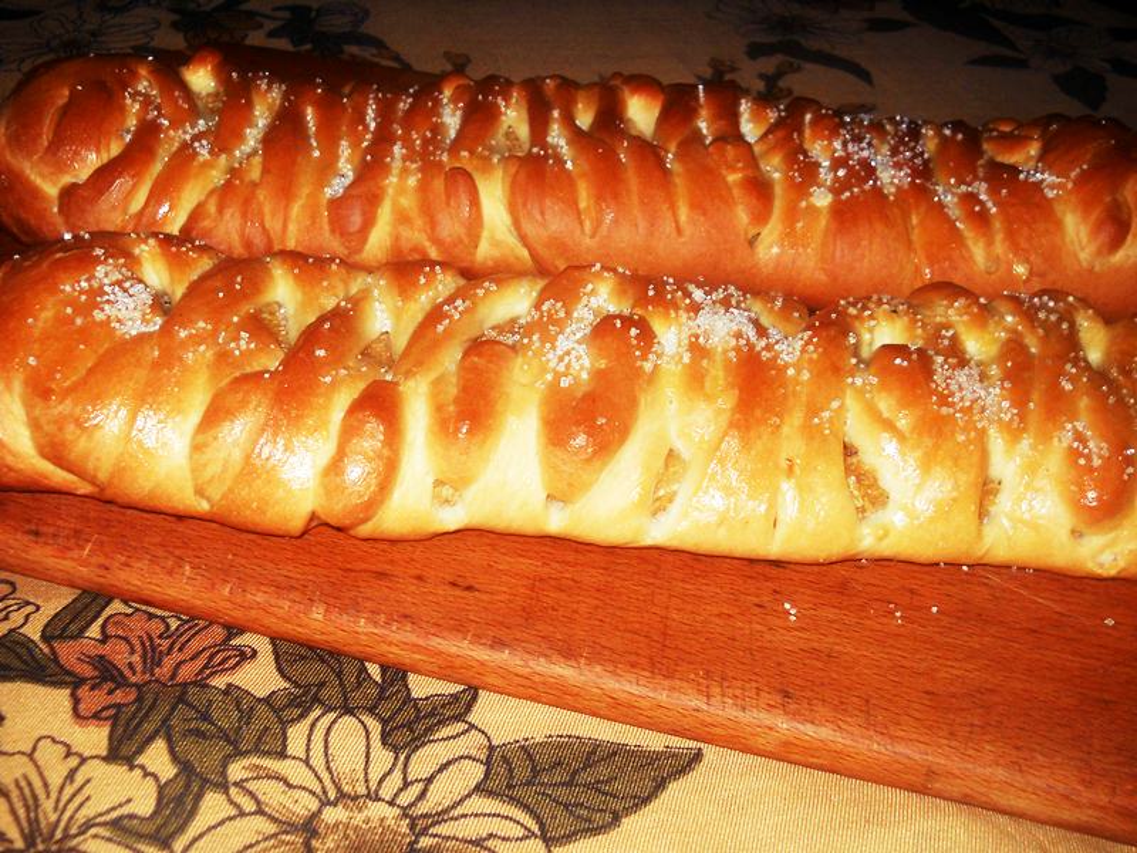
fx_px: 1347
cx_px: 568
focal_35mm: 41
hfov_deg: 45.8
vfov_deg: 35.1
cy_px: 426
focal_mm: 6.72
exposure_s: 1/30
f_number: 5.5
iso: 80
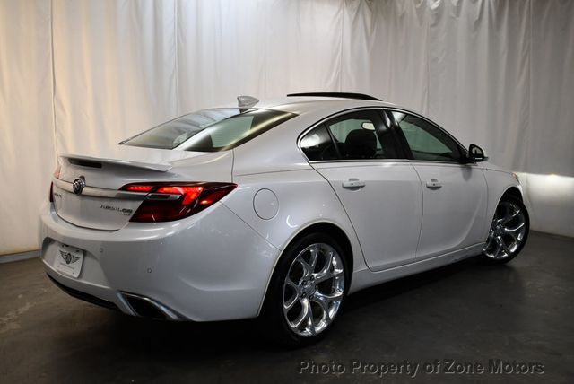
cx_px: 287
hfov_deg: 53.1
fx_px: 575
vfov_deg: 36.9
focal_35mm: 36
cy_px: 192
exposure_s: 1/250
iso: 500
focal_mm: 18
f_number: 3.5
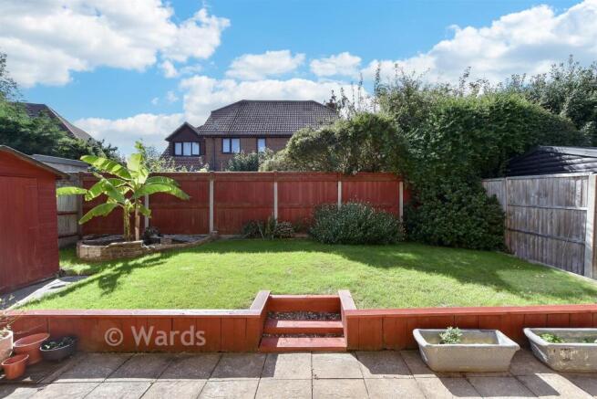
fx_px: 249
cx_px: 298
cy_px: 200
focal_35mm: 15
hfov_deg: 100.4
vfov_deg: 77.4
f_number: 8
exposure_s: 1/160
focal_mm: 10
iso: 160
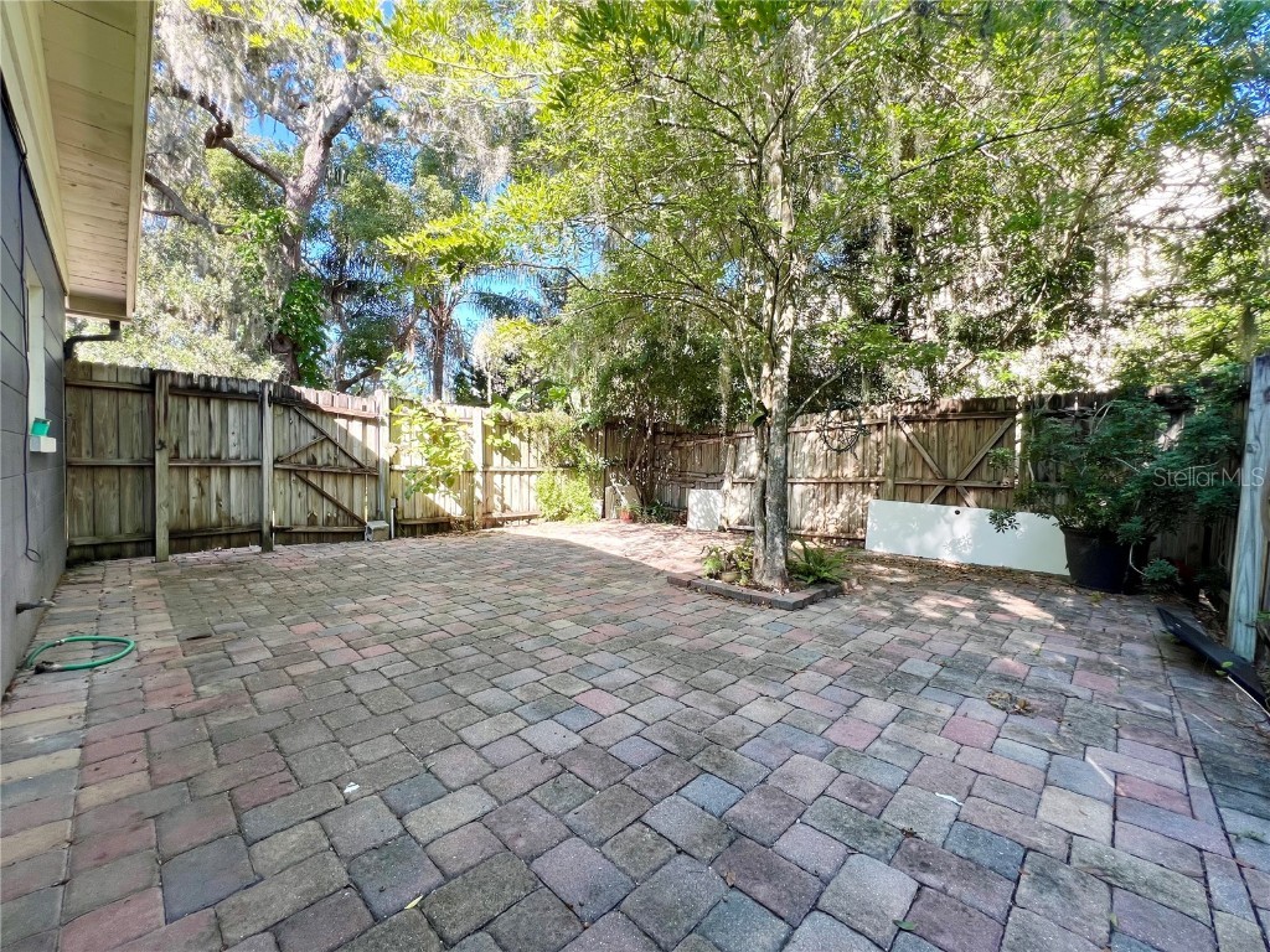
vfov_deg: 89.9
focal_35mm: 13
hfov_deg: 106.2
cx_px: 635
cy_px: 476
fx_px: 477
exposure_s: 1/130
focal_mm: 1.57
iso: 32
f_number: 1.8
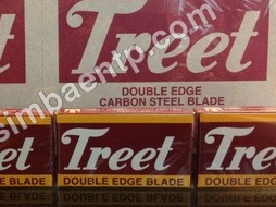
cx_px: 63
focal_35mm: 69
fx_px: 550
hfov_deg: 27.7
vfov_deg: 21.3
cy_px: 96
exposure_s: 1/20
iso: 320
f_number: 2.4
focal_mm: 4.28
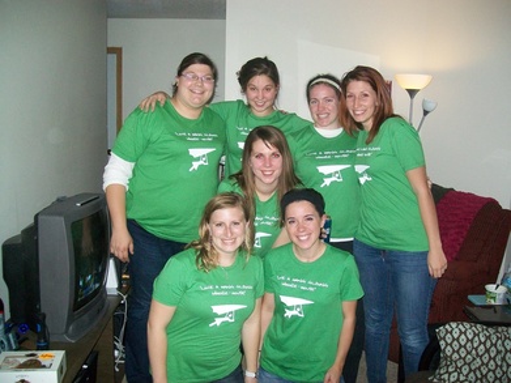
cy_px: 192
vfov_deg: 39.6
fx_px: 531
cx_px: 256
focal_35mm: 36
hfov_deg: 51.4
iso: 200
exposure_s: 1/125
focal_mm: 6
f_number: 2.7
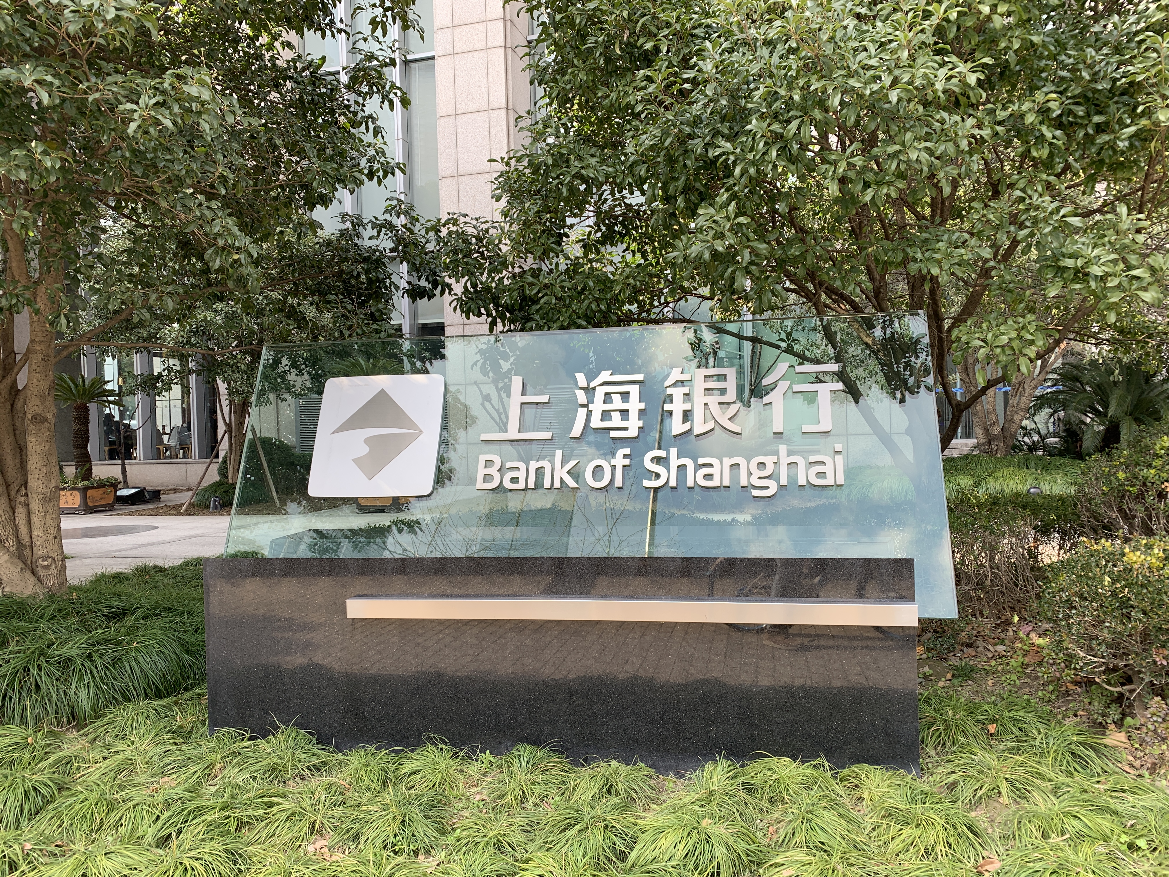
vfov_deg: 53.1
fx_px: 878
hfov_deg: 67.3
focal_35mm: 26
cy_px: 438
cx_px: 584
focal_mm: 4.25
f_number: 1.8
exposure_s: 1/200
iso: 25
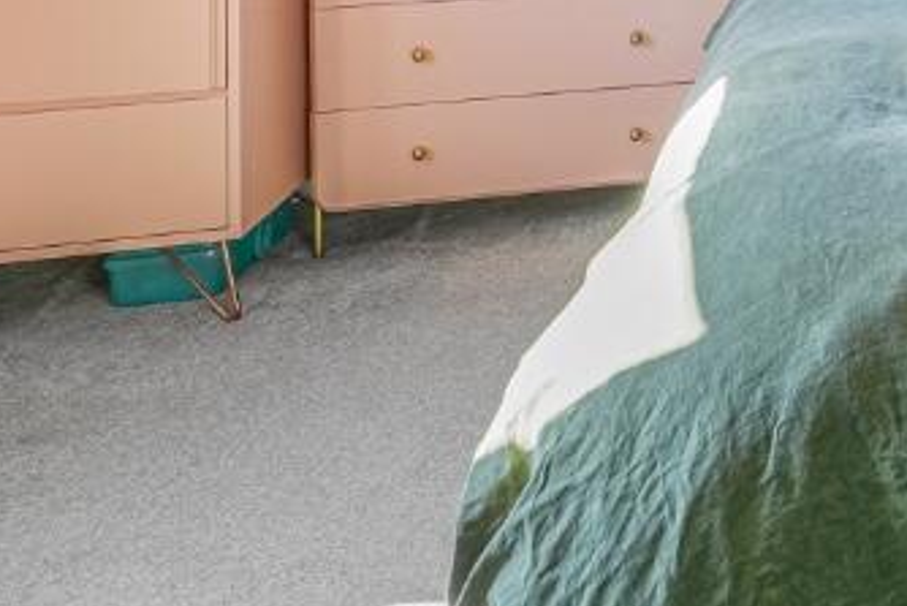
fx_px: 1235
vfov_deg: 23.3
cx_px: 1260
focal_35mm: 49
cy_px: -249
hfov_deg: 29.6
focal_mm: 16
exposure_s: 1/15
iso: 400
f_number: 8
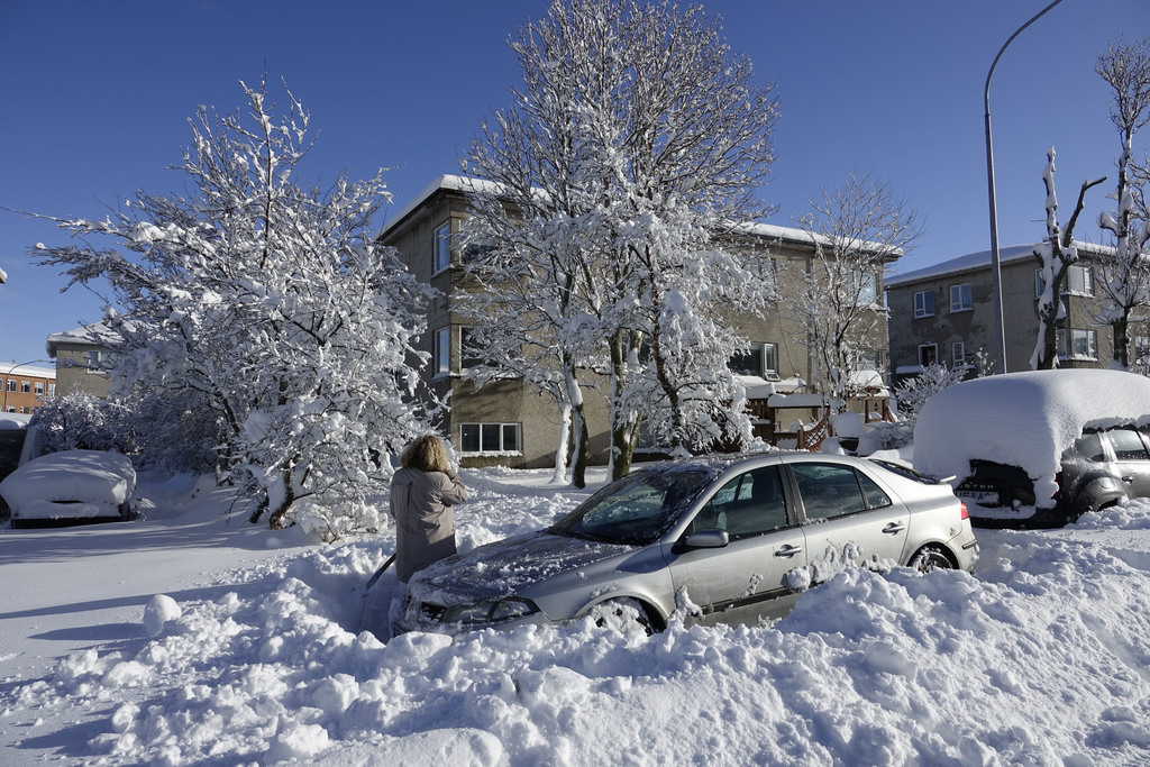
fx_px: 767
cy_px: 384
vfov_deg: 53.1
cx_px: 575
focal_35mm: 24
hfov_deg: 73.7
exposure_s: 1/1000
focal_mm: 8.8
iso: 100
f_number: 5
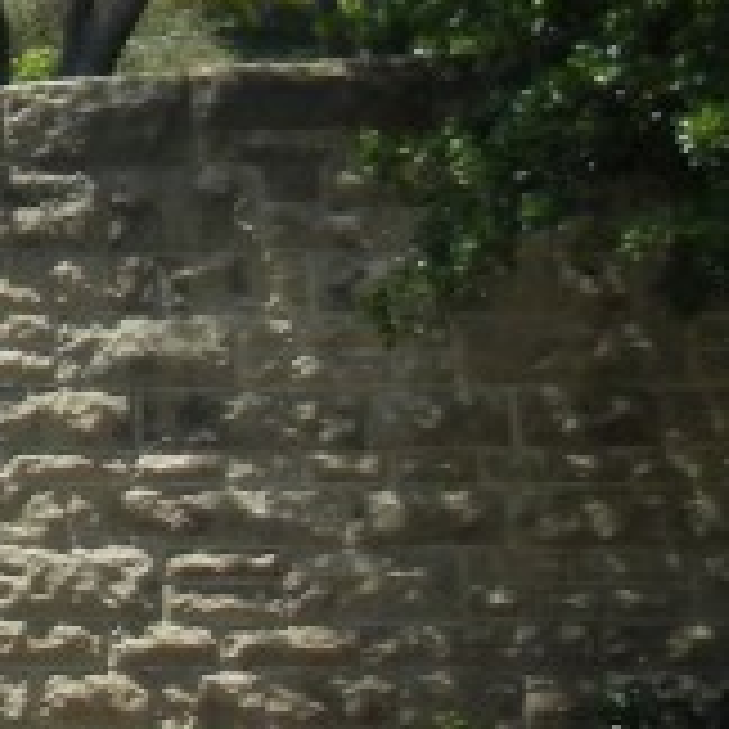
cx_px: -918
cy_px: -387
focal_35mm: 168
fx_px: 4003
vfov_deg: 10.1
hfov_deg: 9.4
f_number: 3.5
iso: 160
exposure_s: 1/926
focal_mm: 5.4
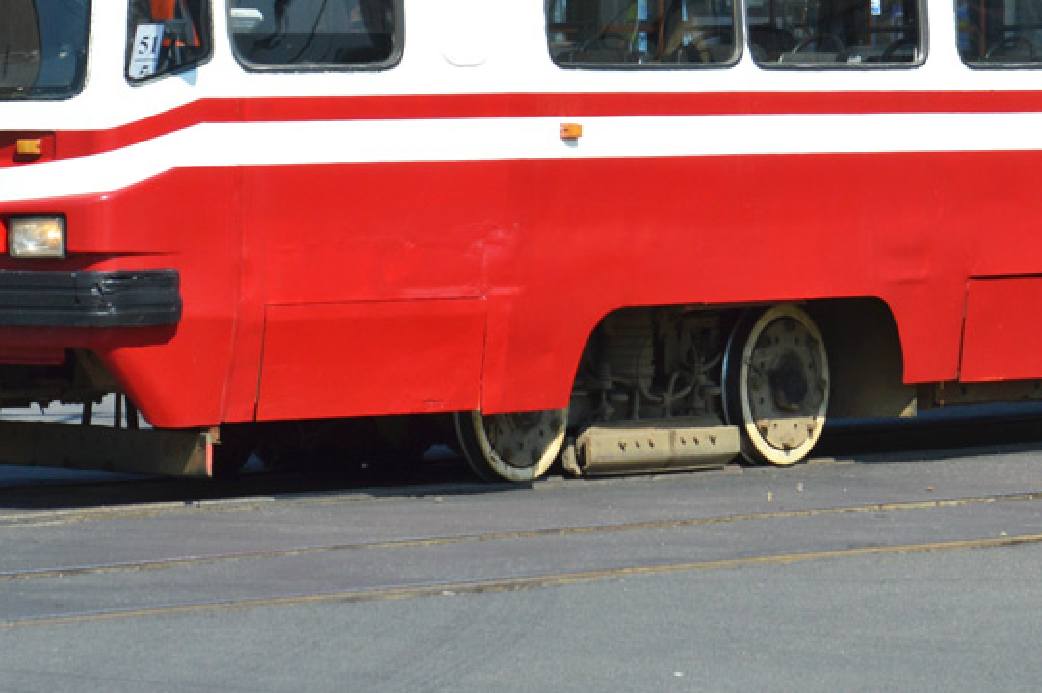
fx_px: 7463
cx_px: 728
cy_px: -246
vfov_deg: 5.3
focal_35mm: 258
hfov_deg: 8.0
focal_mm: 62
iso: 100
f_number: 7.1
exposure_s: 1/400
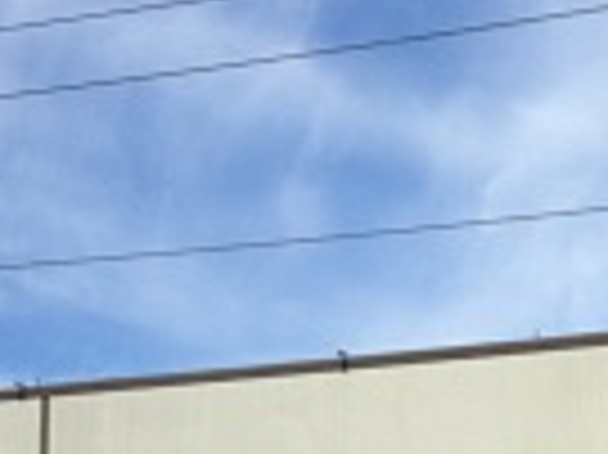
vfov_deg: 11.2
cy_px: 555
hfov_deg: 15.0
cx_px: 545
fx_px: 2281
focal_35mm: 130
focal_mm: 4.28
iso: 50
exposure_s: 1/480
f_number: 2.4
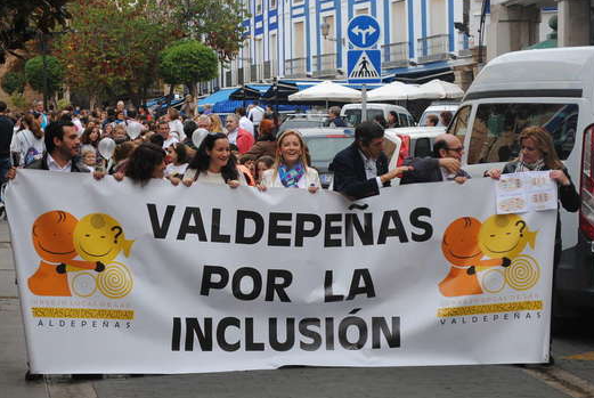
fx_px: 1712
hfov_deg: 19.7
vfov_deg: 13.3
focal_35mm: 104
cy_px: 209
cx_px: 262
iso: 100
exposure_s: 1/125
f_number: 5.6
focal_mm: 55
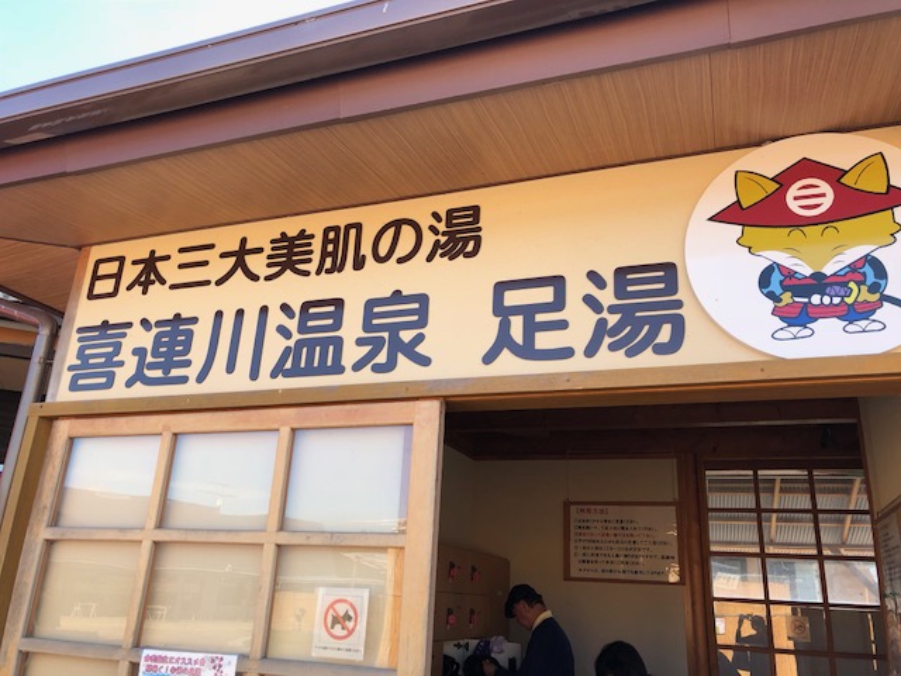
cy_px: 338
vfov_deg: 48.2
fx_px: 755
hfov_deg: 61.7
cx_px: 450
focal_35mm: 29
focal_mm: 3.99
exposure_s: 1/355
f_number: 1.8
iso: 20
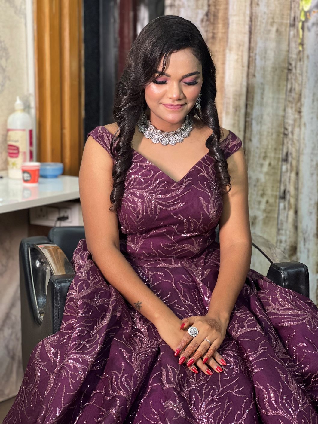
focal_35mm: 77
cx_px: 159
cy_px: 212
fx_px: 943
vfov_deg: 25.3
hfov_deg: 19.1
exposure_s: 1/33
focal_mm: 9
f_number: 2.8
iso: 125
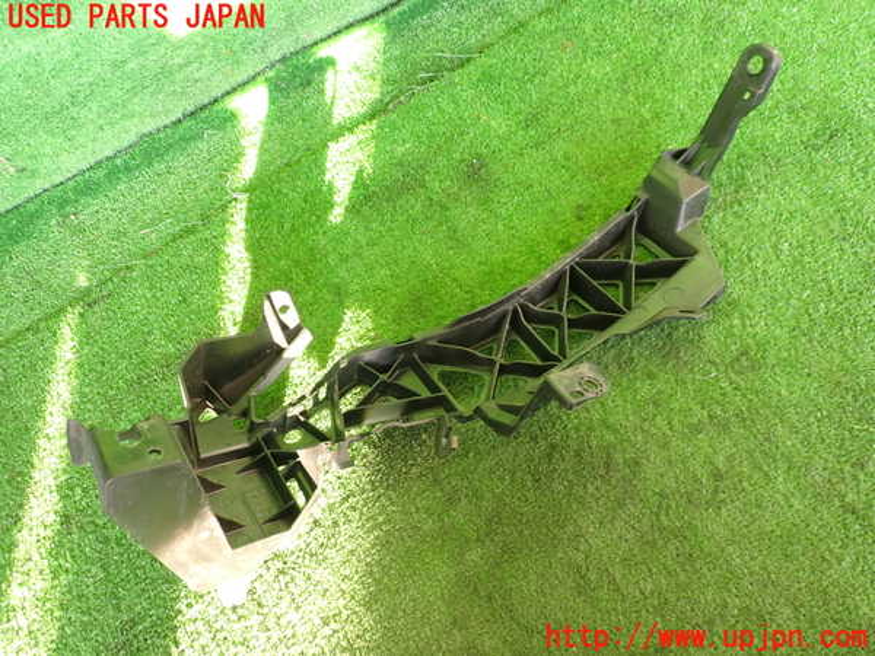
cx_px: 438
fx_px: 758
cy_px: 328
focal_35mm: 30
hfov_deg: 60.0
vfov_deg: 46.8
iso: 200
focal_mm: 5.4
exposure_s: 1/40
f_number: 2.3
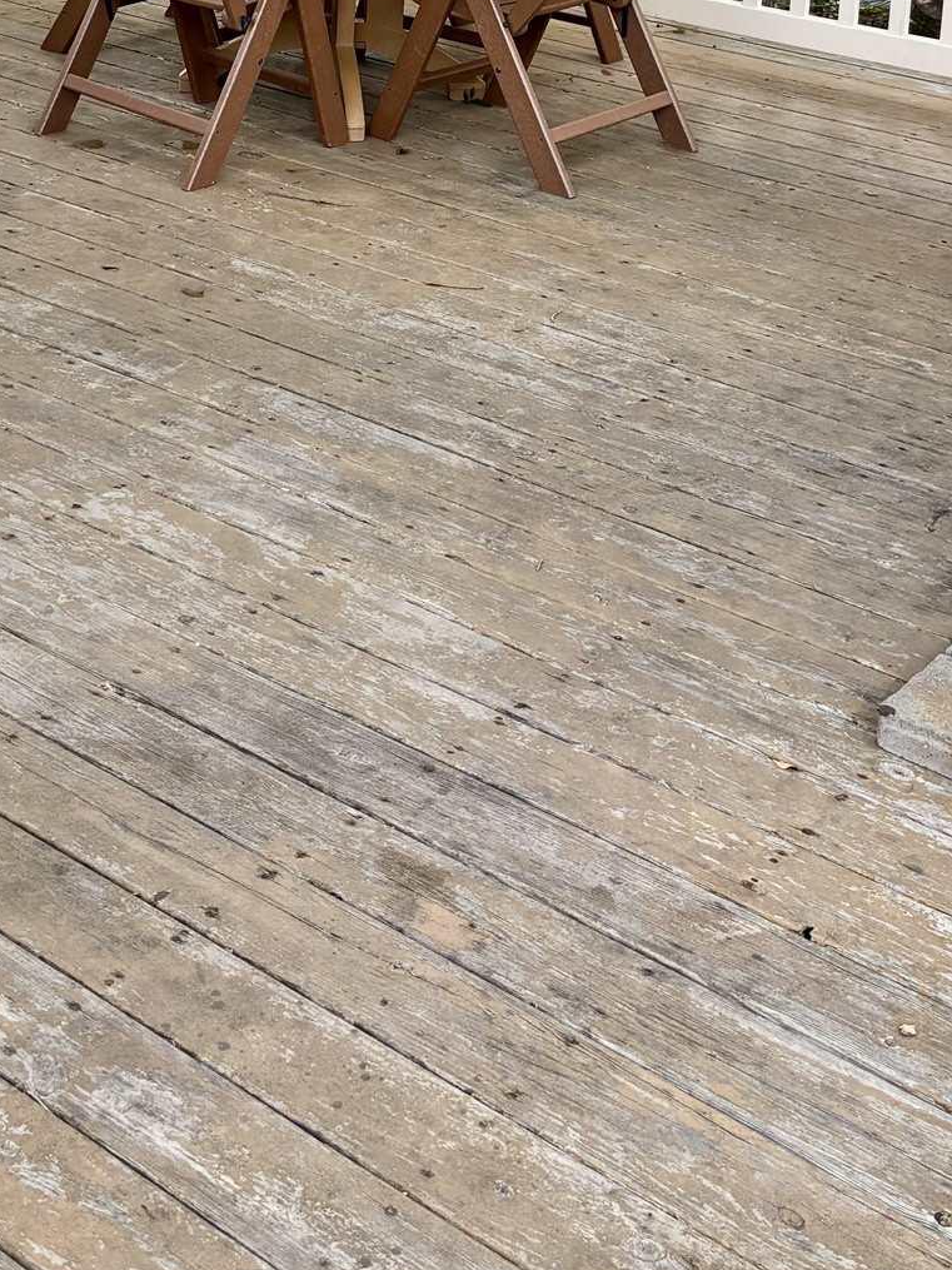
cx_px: 333
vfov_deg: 29.8
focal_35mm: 59
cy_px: -80
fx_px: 2164
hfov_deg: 24.7
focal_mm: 5.96
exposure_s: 1/121
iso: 50
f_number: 1.6
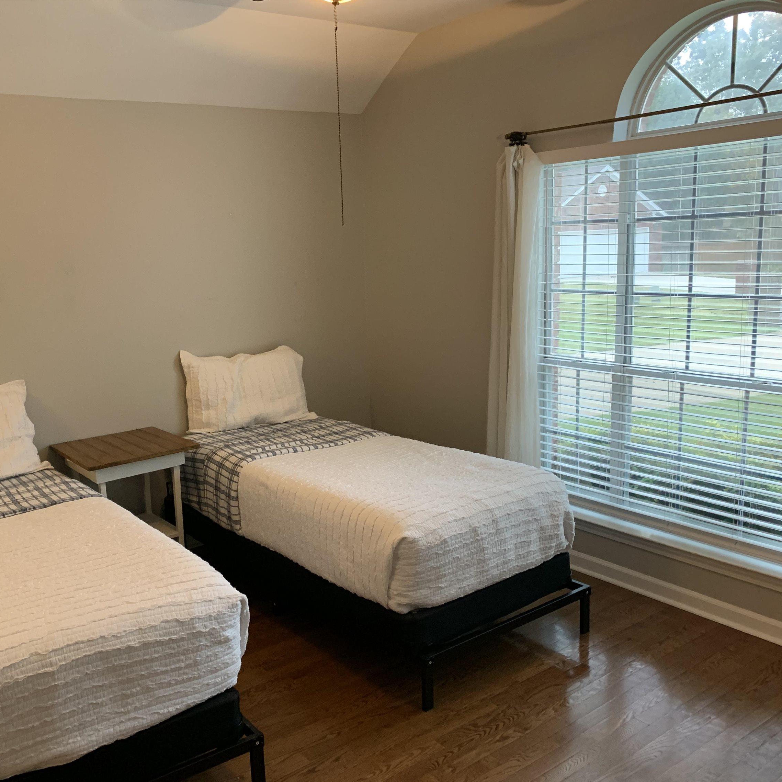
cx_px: 305
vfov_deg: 52.5
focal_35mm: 31
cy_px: 394
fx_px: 792
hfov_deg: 52.1
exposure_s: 1/60
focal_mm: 4.25
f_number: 1.8
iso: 200
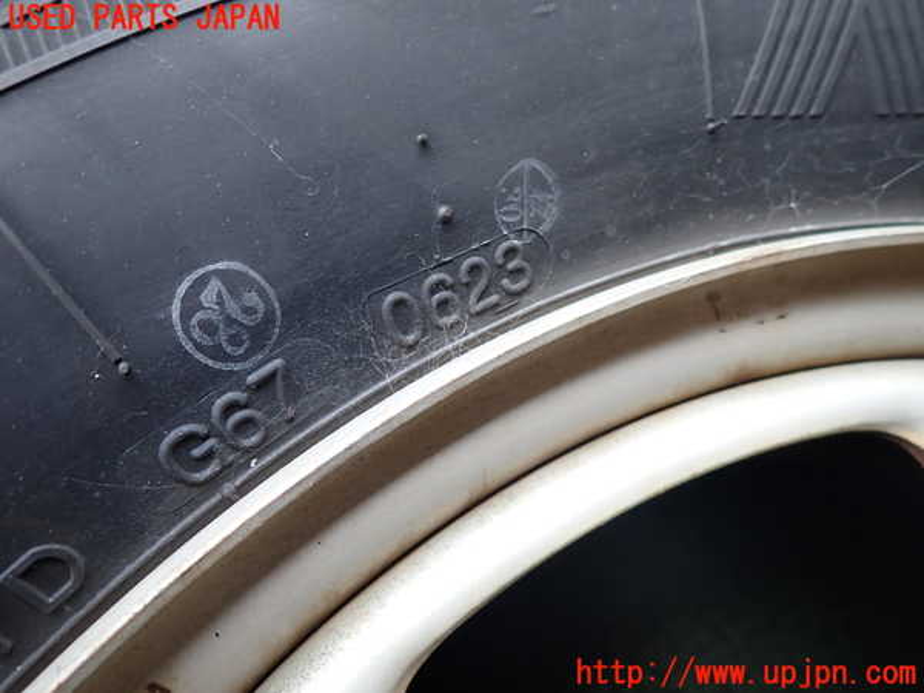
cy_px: 346
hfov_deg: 69.4
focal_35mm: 25
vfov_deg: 54.9
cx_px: 462
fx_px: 667
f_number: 2
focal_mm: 4.5
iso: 200
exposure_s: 1/100
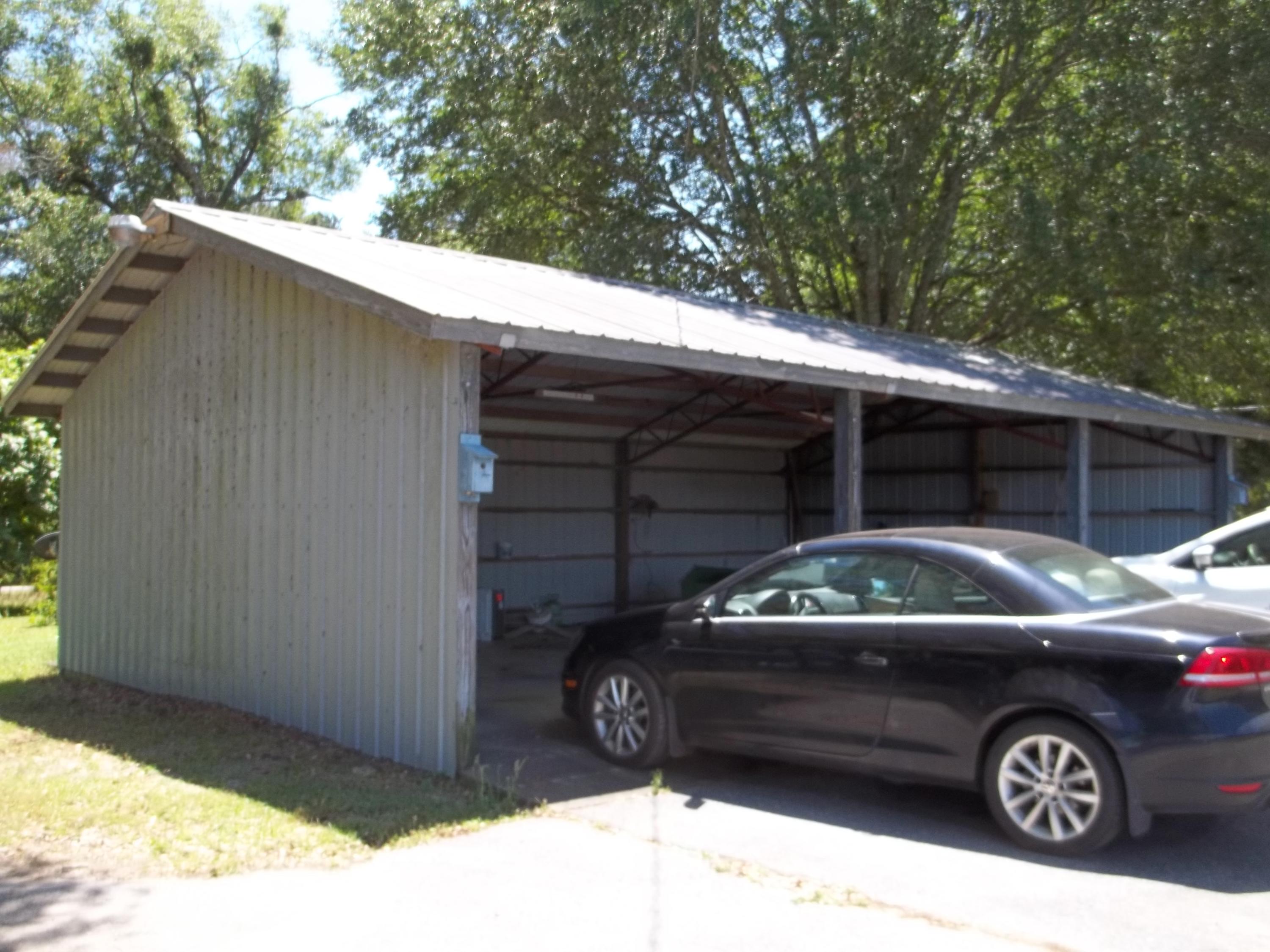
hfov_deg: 55.4
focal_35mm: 33
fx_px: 1211
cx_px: 635
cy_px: 476
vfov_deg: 42.9
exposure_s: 1/200
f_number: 3.3
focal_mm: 5.9
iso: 64
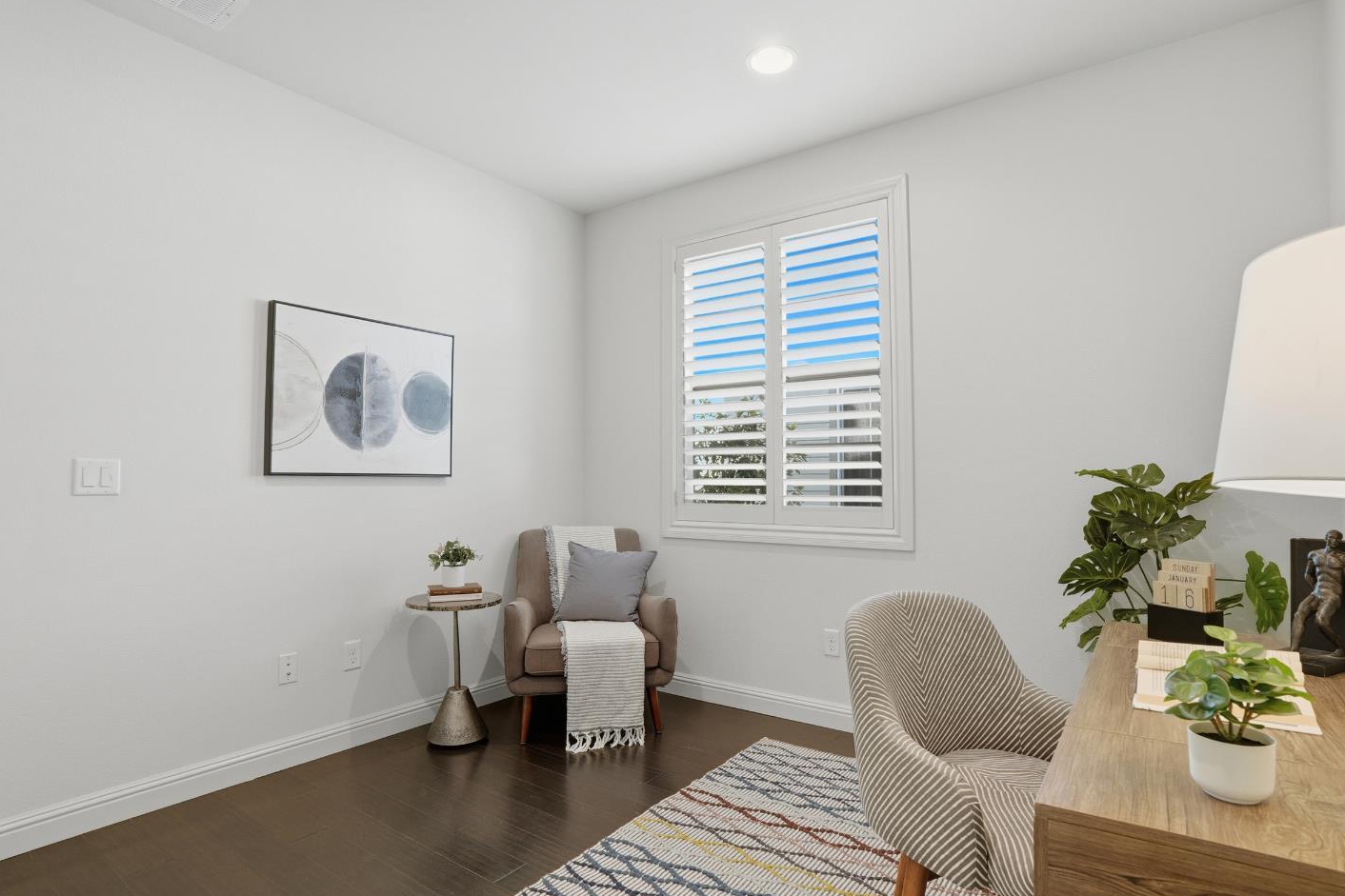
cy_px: 470
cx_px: 690
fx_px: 635
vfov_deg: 70.4
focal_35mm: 17
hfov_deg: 93.3
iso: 250
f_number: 9
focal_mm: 16
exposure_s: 1/125
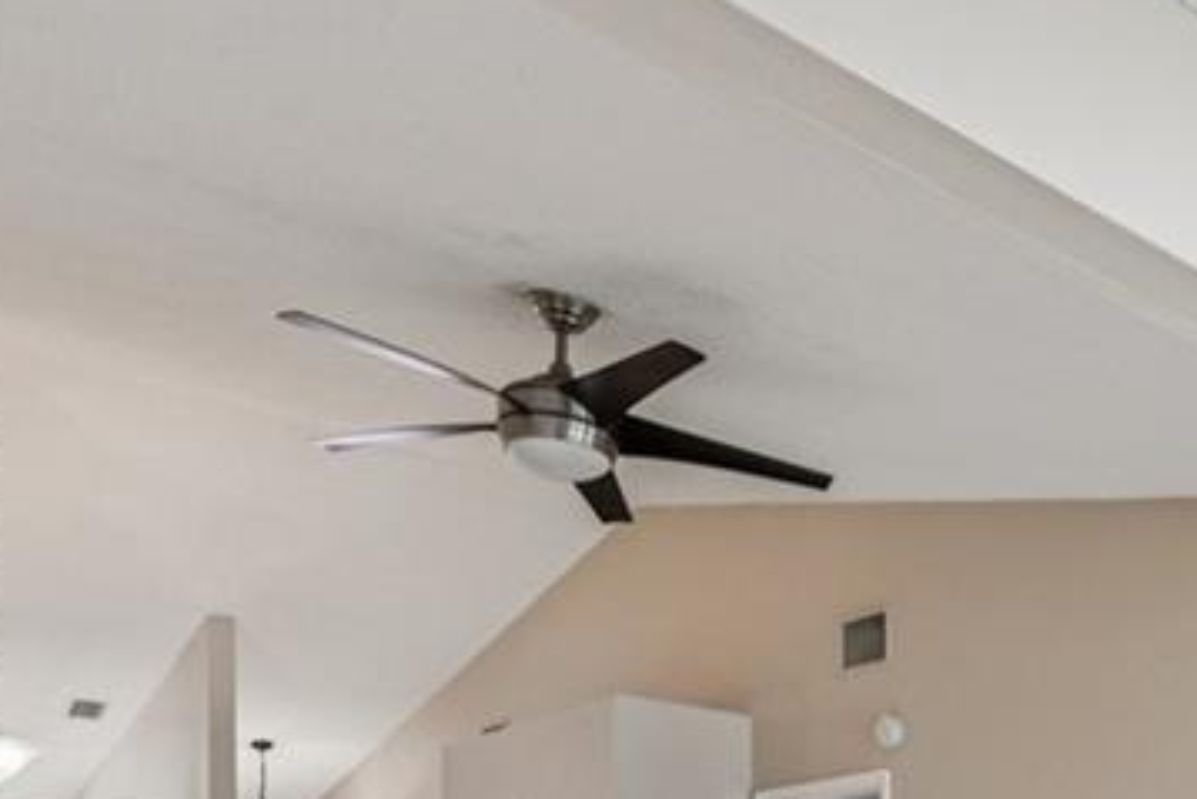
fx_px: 1330
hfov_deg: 43.8
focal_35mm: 40
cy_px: 1045
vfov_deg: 27.7
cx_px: 1100
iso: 400
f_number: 8
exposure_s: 1/13
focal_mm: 14
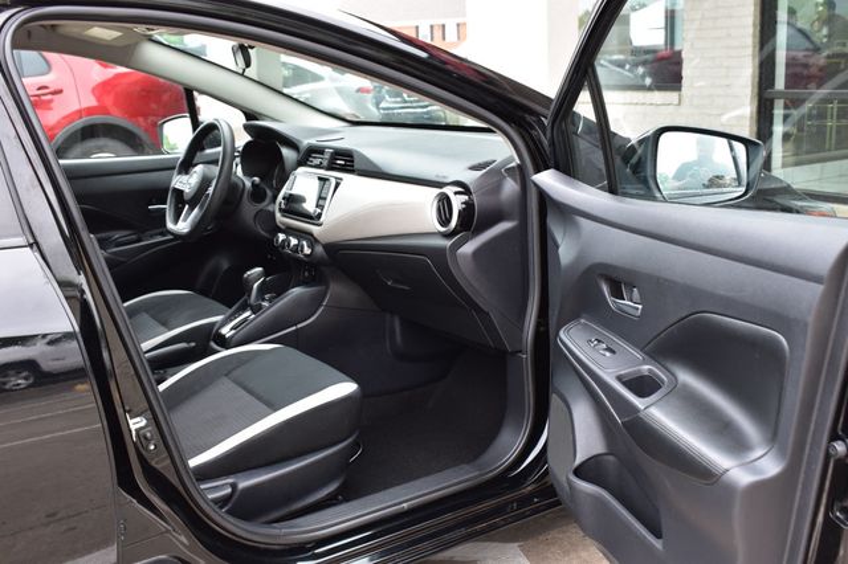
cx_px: 424
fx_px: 918
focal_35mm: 39
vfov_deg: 34.2
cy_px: 282
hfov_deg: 49.6
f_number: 8
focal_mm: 26
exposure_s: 1/60
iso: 400
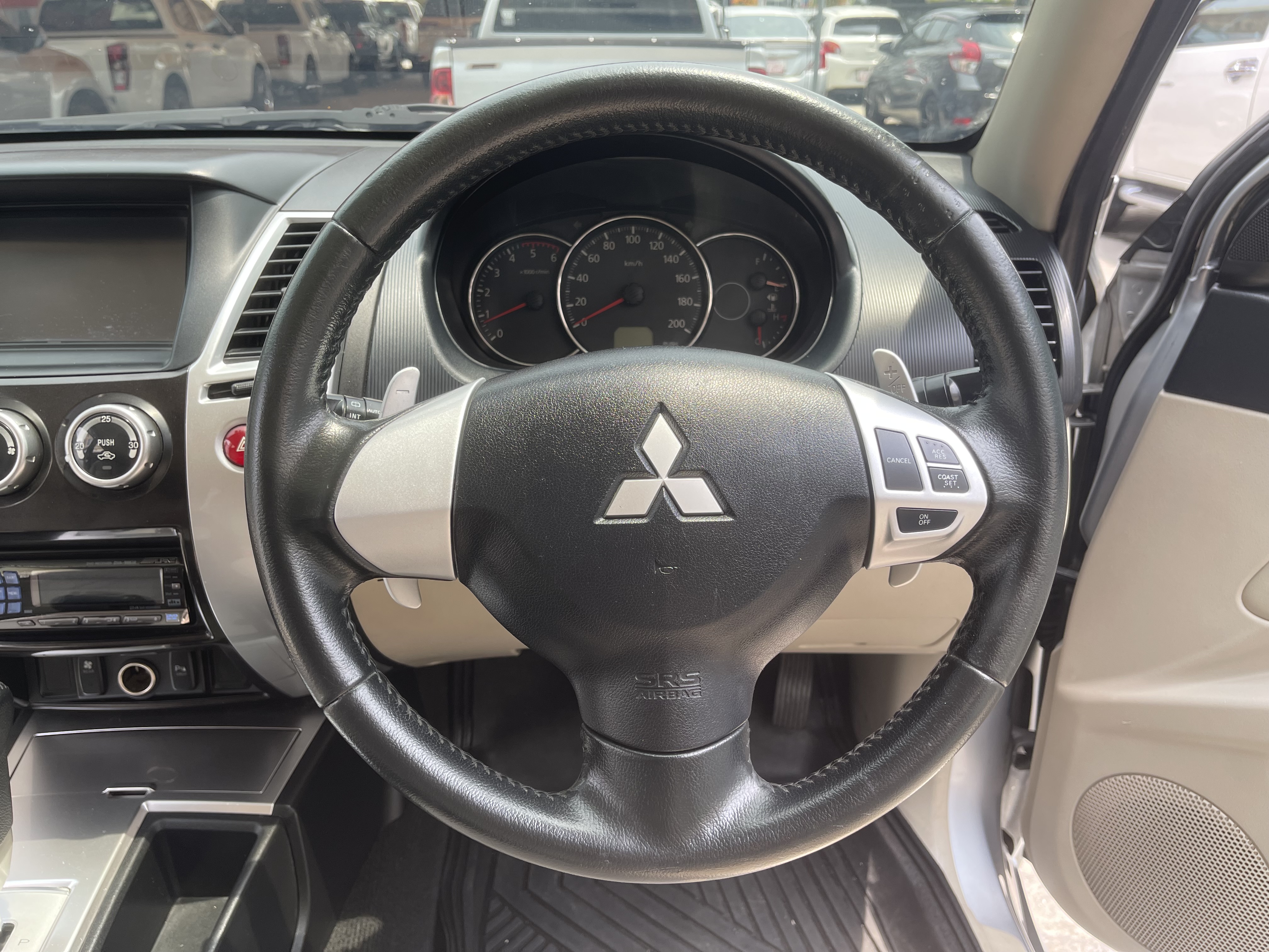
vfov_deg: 54.9
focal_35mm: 25
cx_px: 634
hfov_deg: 69.4
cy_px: 476
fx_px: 916
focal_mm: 5.1
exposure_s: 1/286
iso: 32
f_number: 1.6
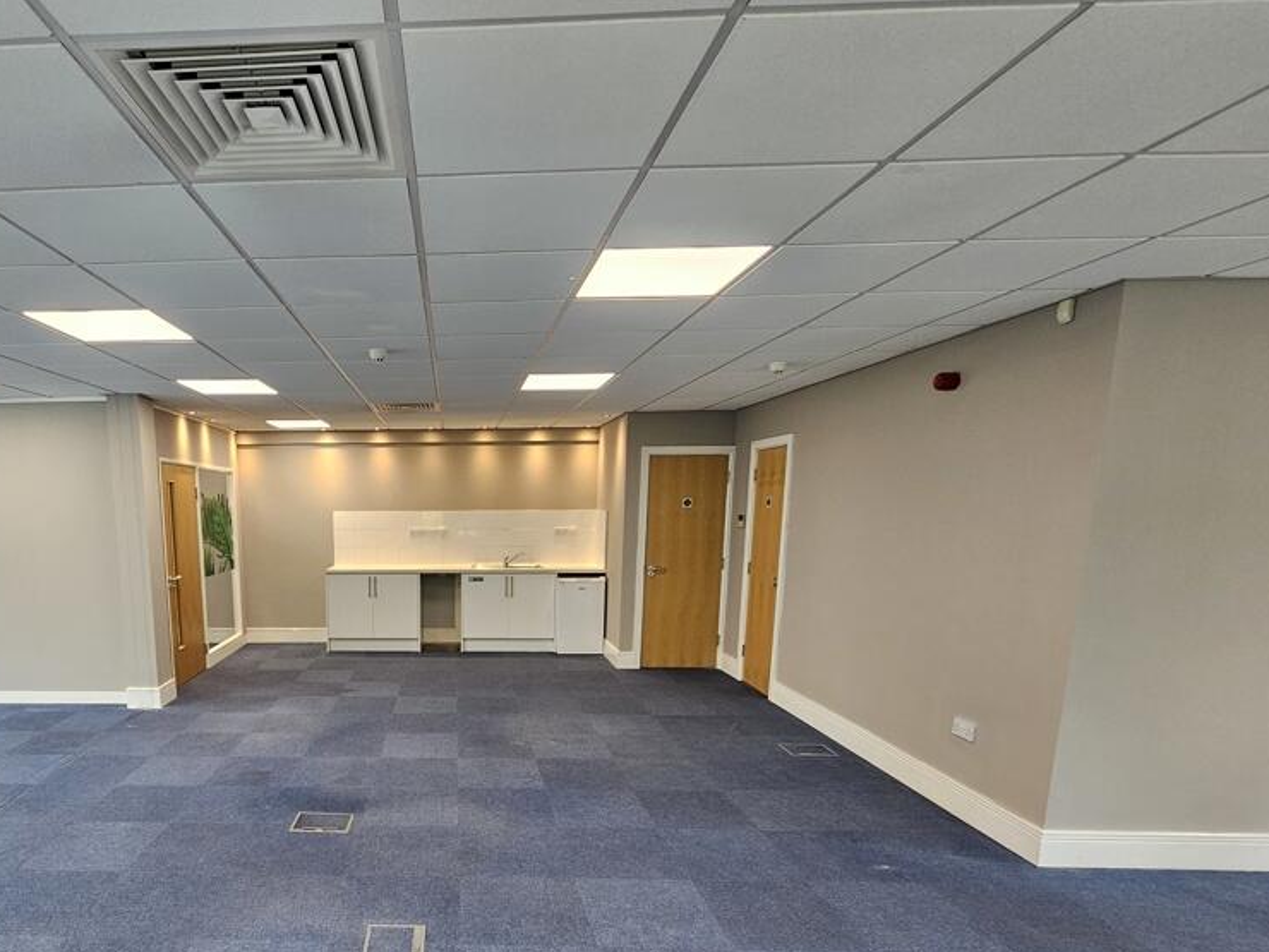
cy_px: 631
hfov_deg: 84.5
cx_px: 417
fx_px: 660
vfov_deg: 69.6
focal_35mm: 18
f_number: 2.2
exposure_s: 1/50
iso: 80
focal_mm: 2.2
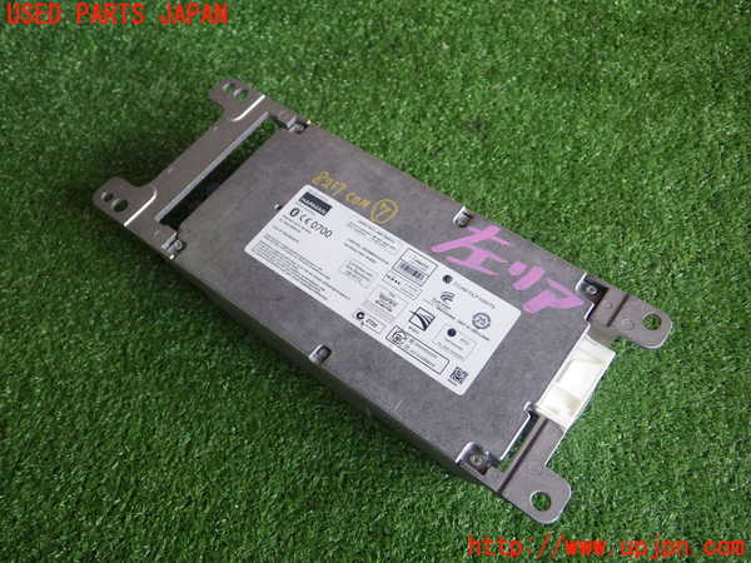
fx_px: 673
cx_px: 376
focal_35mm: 31
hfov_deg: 58.4
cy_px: 282
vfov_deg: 45.4
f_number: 2.3
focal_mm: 5.5
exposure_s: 1/80
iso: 250
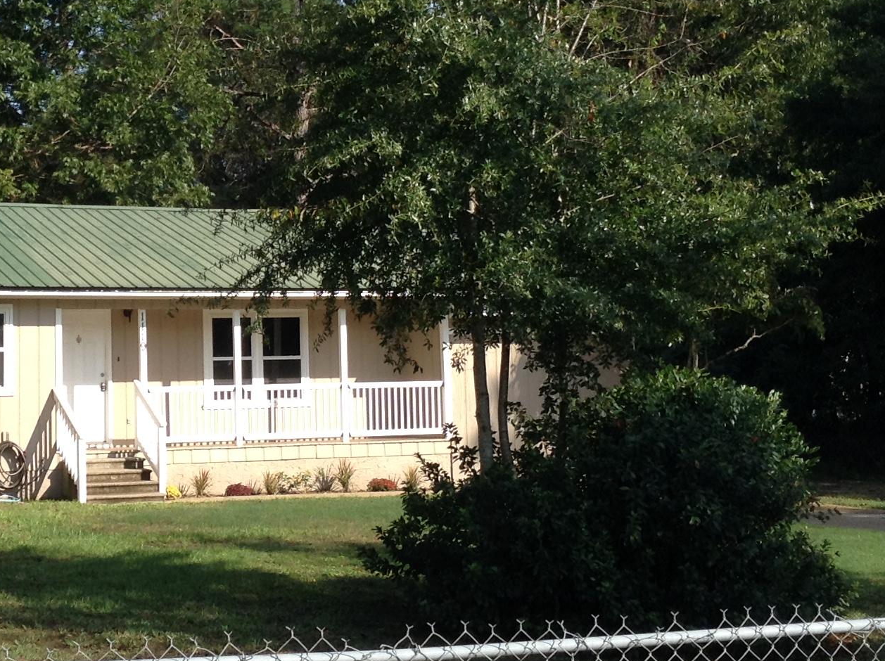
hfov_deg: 27.9
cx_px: 148
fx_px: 1736
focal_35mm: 68
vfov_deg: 21.4
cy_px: 169
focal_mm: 3.3
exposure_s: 1/682
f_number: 2.4
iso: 25
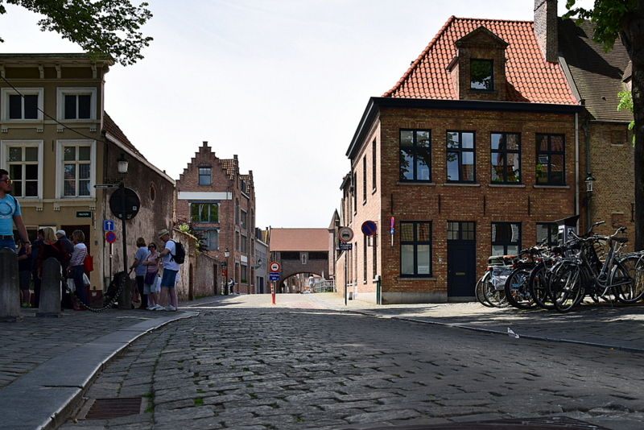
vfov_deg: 48.0
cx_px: 322
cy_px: 215
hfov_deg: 67.4
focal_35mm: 27
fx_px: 483
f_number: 8
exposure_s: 1/80
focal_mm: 18
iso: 125
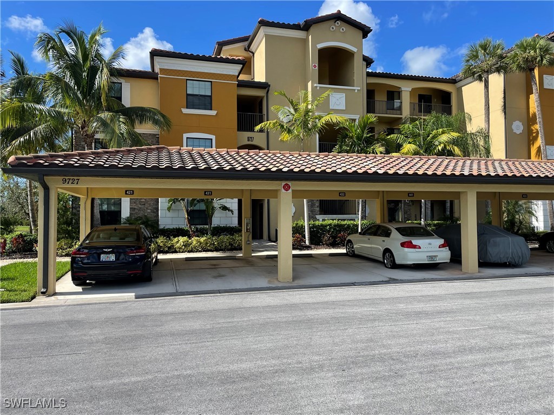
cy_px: 208
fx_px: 416
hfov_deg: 67.3
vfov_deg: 53.1
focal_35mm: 26
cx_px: 277
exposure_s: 1/2398
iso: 32
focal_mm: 4.2
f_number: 1.6
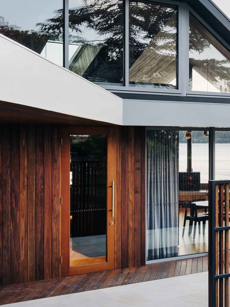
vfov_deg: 32.6
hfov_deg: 24.1
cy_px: 119
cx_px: 207
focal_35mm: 59
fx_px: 523
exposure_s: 1/6
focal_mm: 35.6
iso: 100
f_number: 10
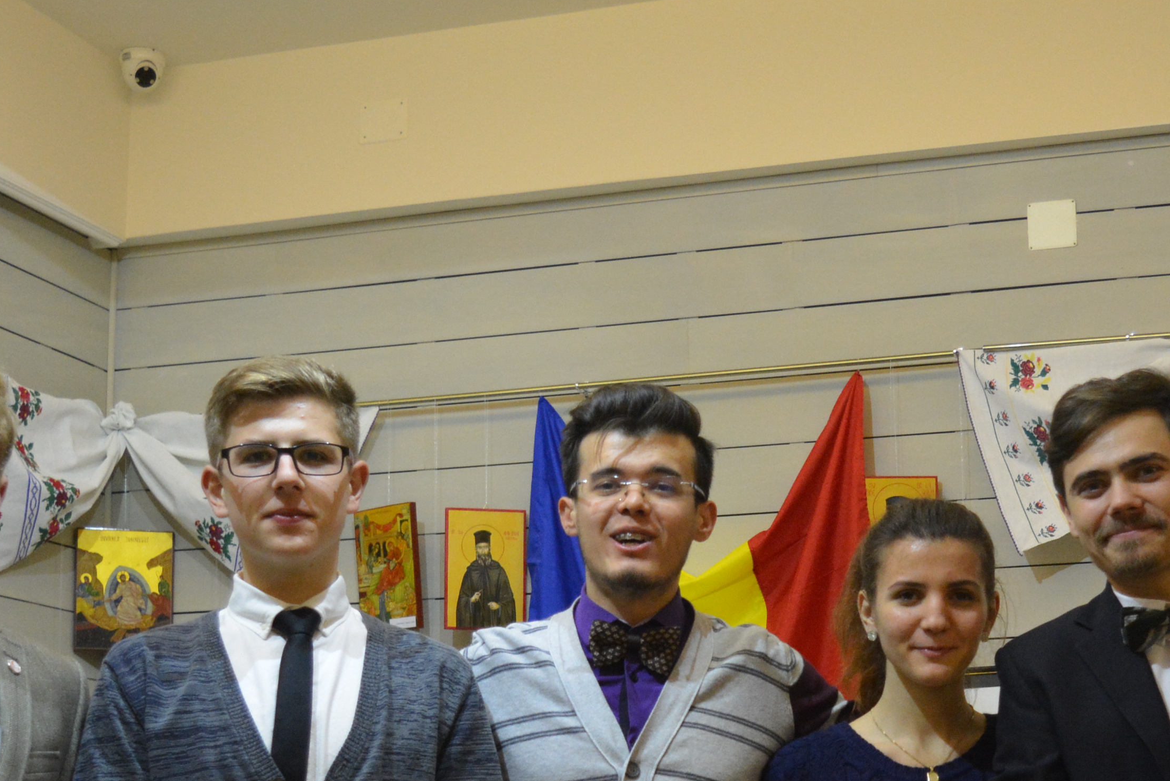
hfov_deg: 29.8
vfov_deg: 20.1
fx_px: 2178
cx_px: 785
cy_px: 626
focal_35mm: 67
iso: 2200
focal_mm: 22
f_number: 3.8
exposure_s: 1/30
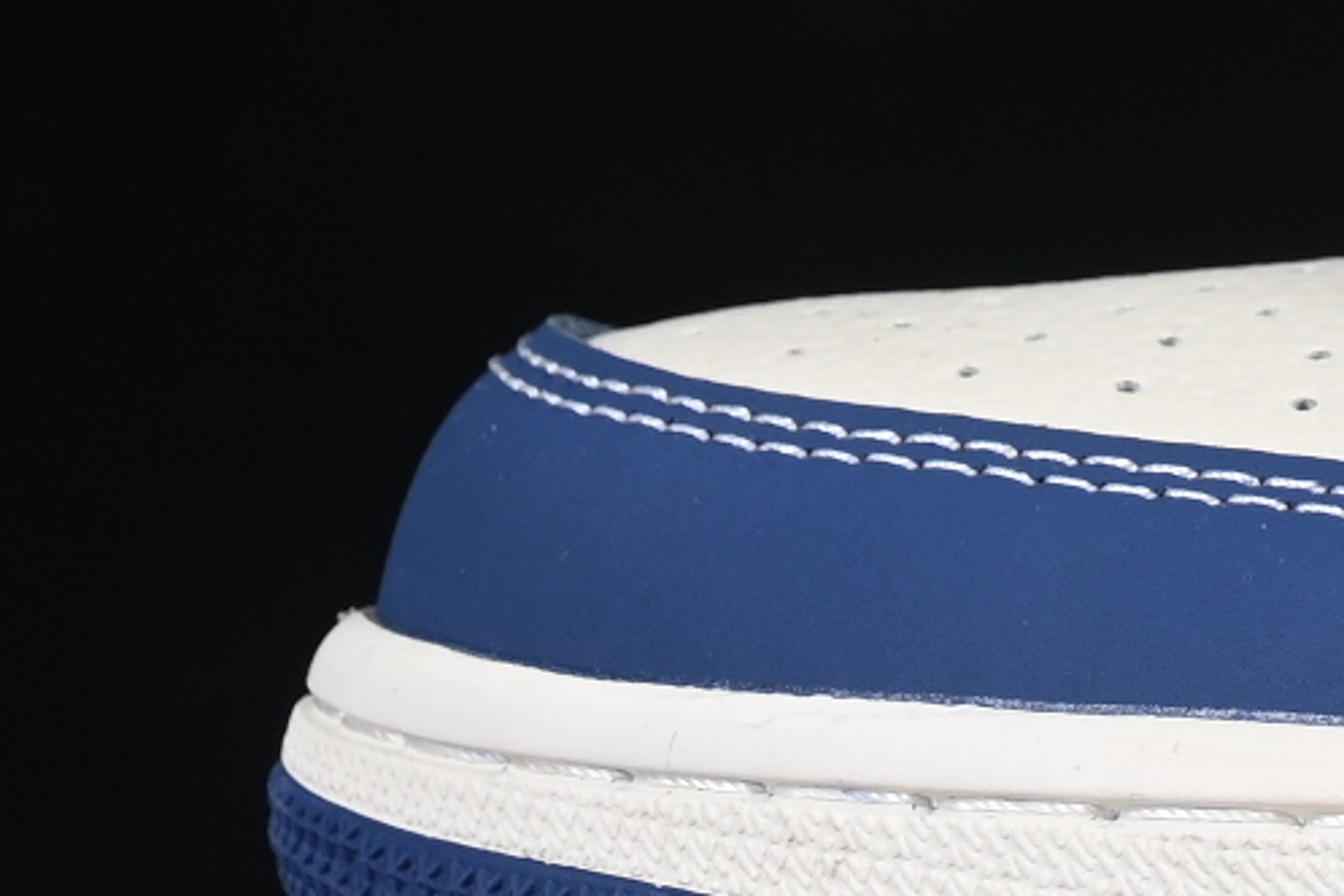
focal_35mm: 419
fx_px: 15641
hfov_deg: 4.8
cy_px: -359
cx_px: 2850
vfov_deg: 3.3
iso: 160
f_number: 7.1
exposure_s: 1/60
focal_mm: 50
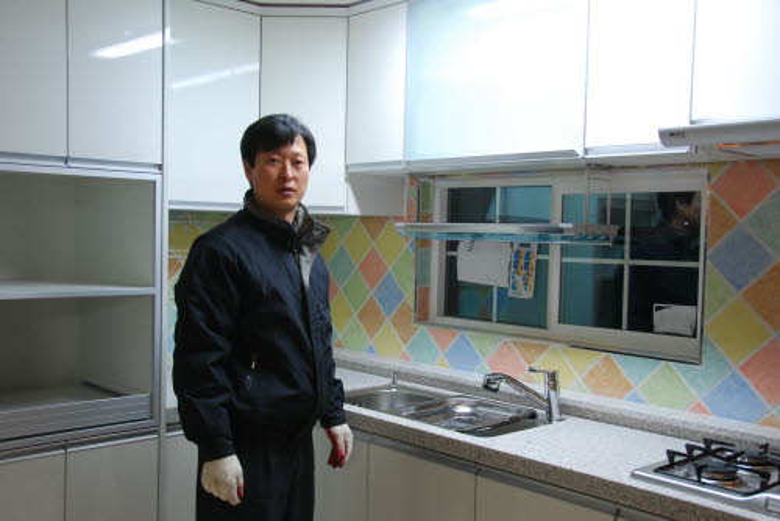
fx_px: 845
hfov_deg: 49.5
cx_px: 390
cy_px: 260
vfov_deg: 34.3
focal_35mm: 39
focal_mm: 26
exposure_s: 1/30
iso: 500
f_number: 4
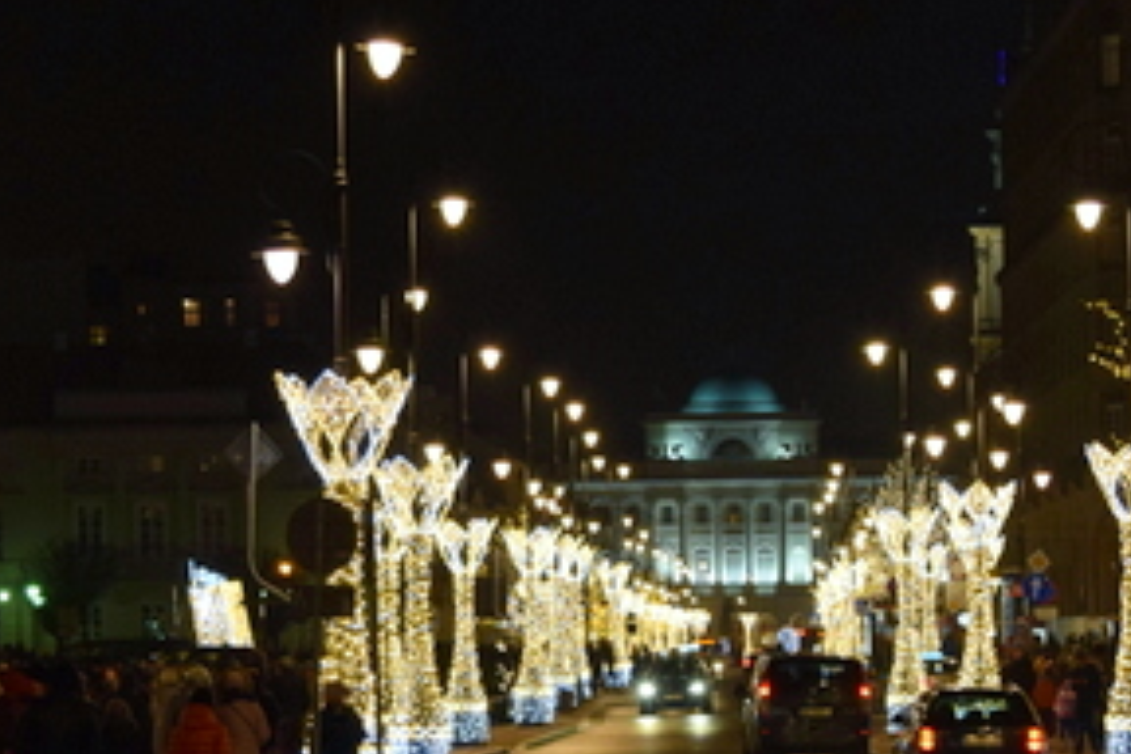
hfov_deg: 9.0
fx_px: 7206
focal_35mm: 229
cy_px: 730
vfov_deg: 6.0
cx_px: 691
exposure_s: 1/15
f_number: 6.3
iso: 560
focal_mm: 55
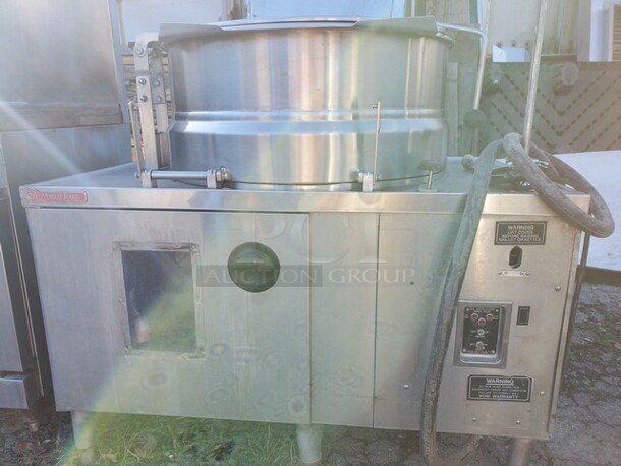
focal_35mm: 26
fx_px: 467
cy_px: 233
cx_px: 310
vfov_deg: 53.1
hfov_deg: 67.3
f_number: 2.4
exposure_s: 1/231
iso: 50
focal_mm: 4.3
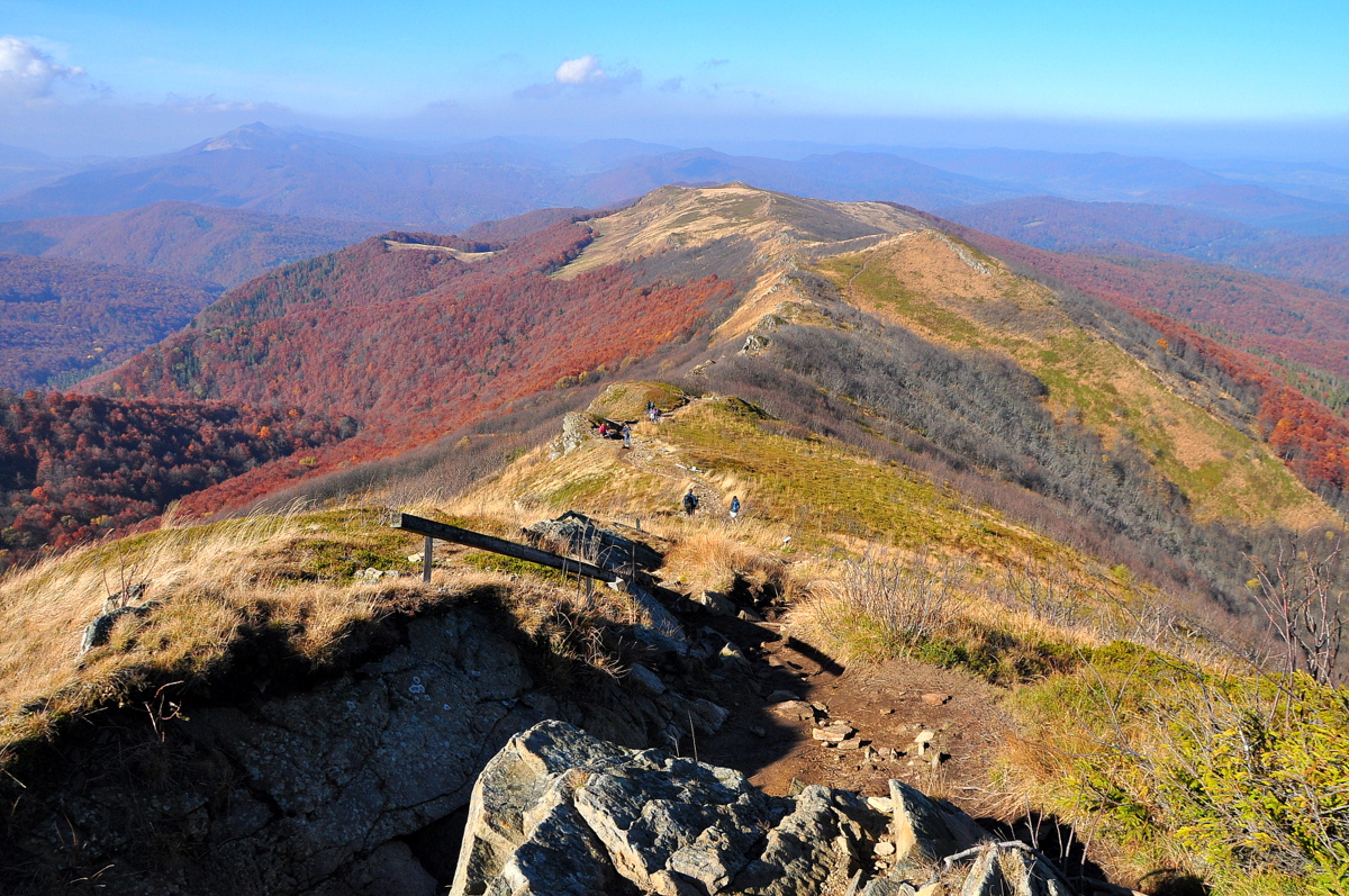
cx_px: 674
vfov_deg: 47.8
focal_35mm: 27
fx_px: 1011
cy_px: 448
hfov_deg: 67.4
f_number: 10
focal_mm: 18
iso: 400
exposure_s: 1/400
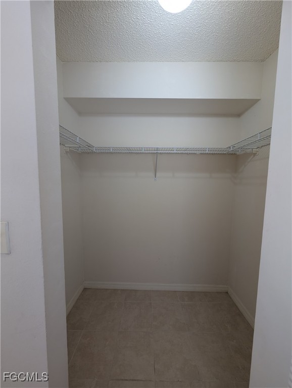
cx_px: 146
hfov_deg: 94.6
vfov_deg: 110.5
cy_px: 194
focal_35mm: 12
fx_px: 135
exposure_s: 1/40
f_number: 1.7
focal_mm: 2.02
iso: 56
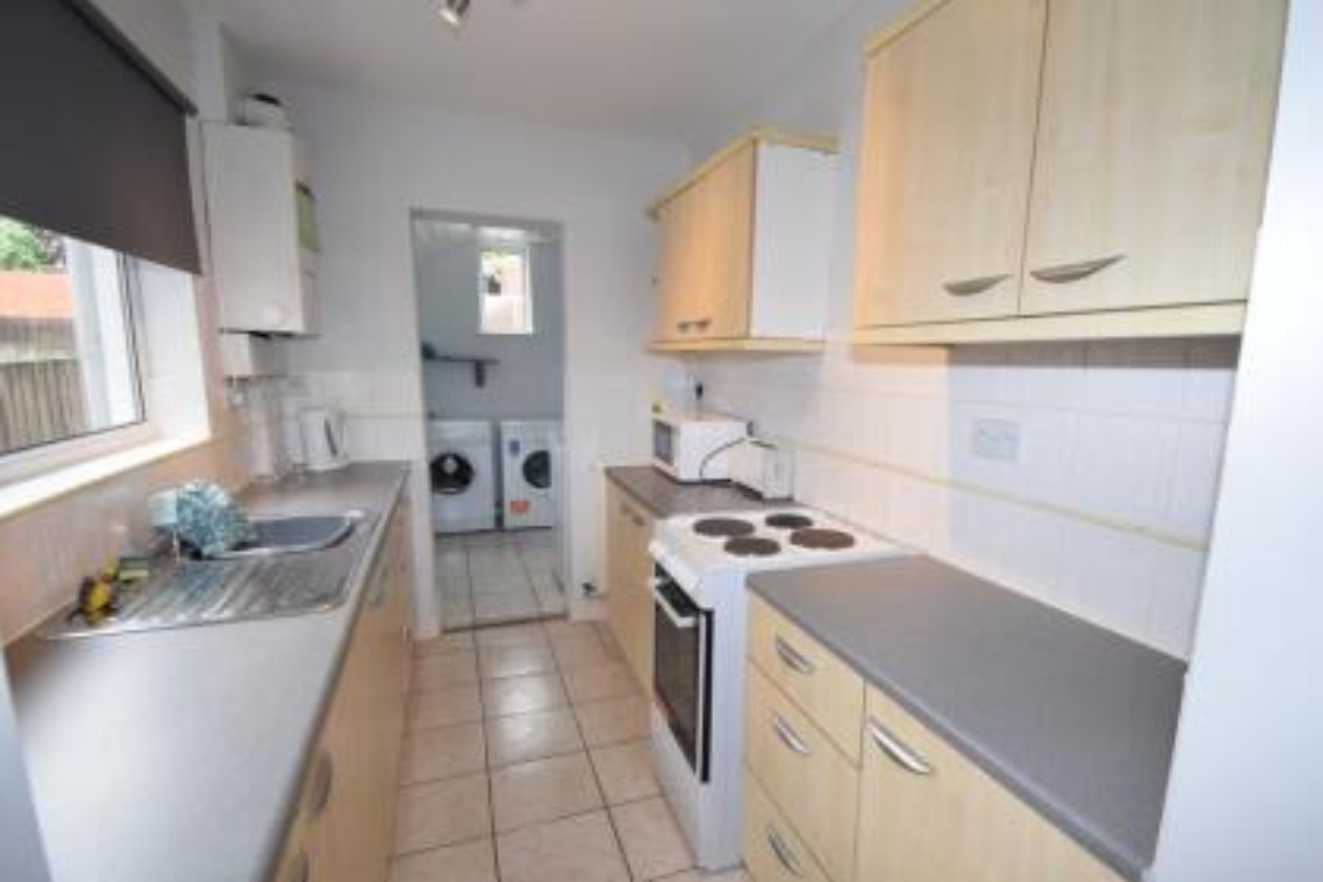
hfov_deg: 93.0
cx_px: 721
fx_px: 625
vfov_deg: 70.2
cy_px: 496
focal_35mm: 17
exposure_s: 1/80
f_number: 4.5
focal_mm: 10
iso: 400
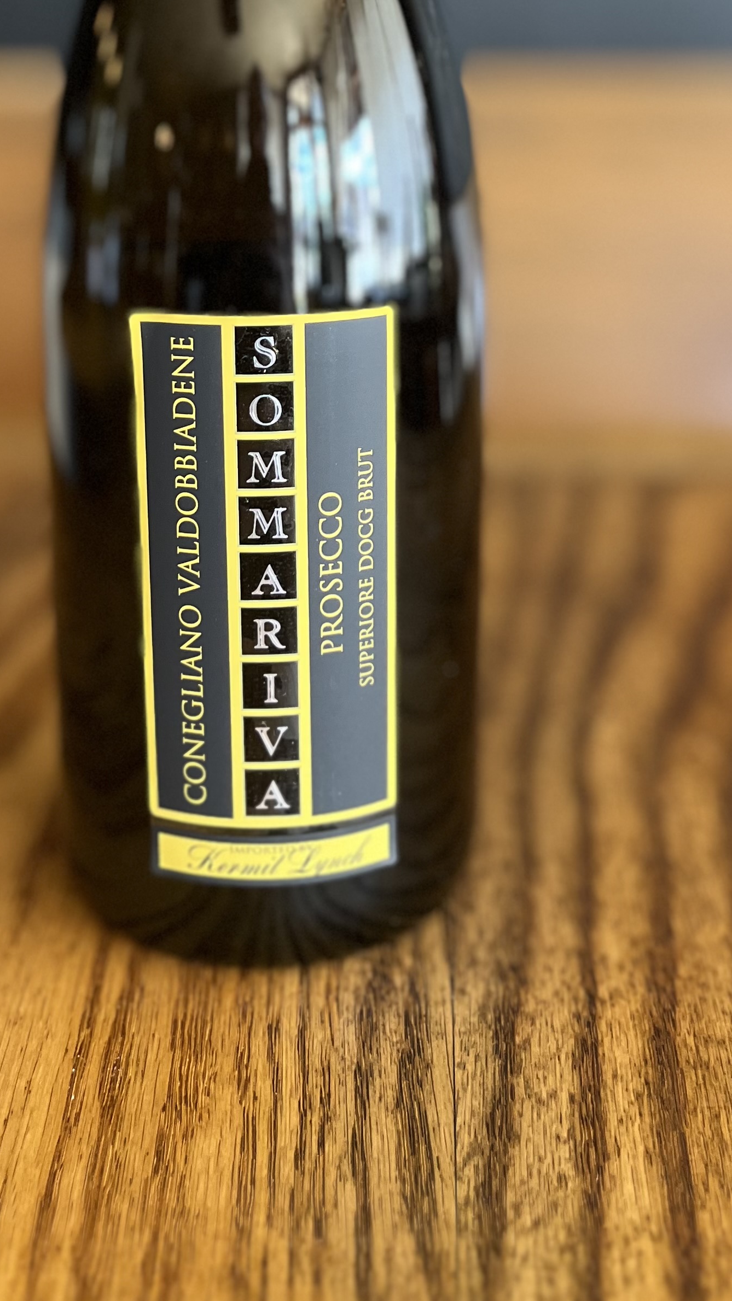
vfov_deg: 41.4
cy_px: 297
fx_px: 1656
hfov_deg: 24.9
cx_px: 309
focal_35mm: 48
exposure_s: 1/60
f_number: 1.6
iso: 160
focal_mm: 5.1
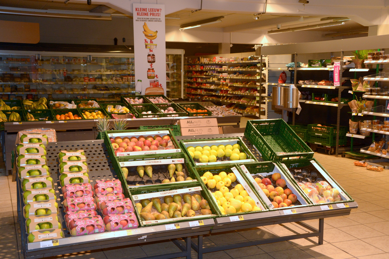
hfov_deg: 42.7
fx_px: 497
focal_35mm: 46
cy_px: 130
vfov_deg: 29.2
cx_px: 194
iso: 1600
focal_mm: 46
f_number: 5
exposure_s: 1/125
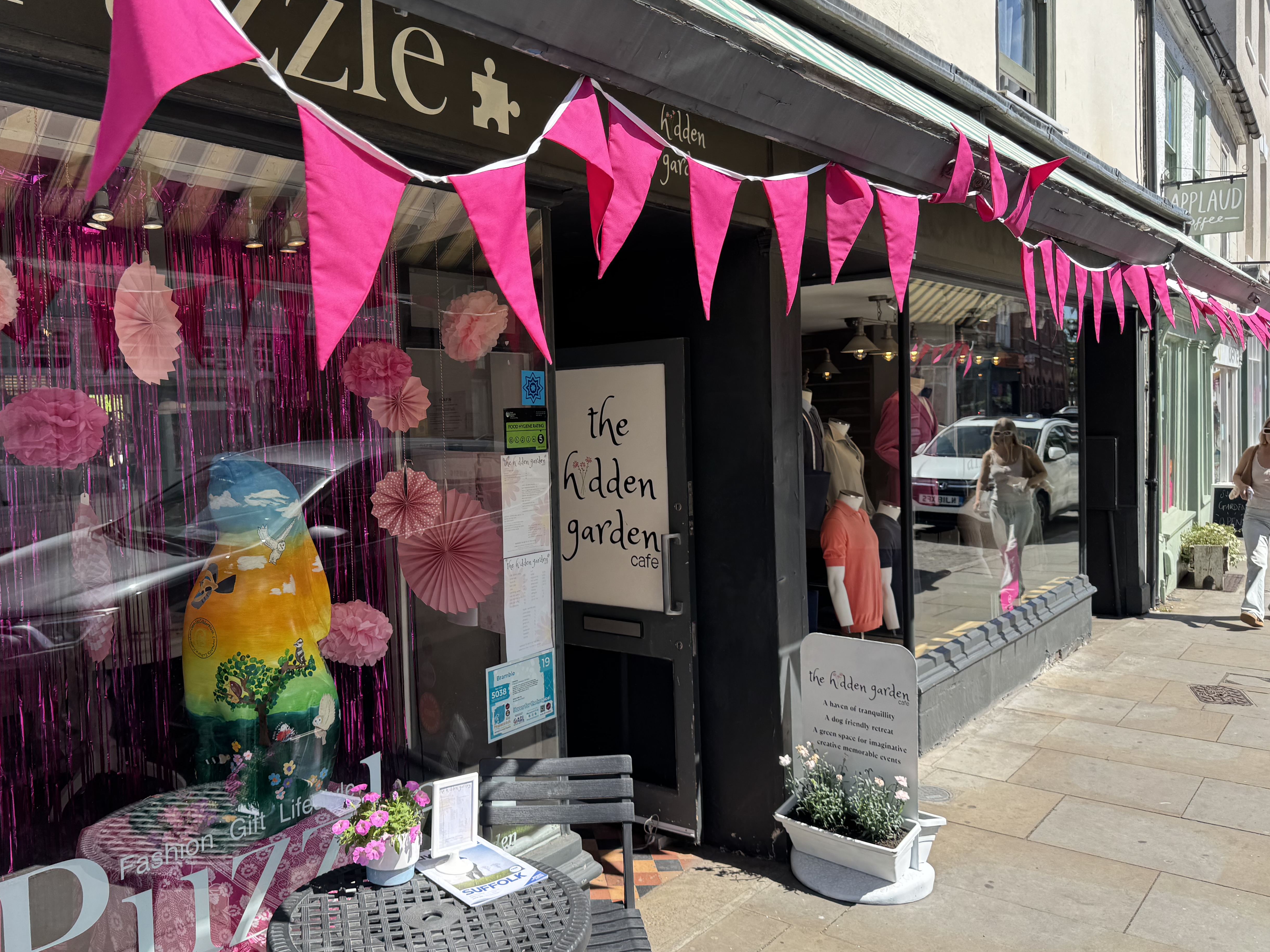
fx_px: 1027
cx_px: 542
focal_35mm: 28
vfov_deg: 49.7
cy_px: 454
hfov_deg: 63.1
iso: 80
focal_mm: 6.76
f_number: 1.78
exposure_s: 1/1395
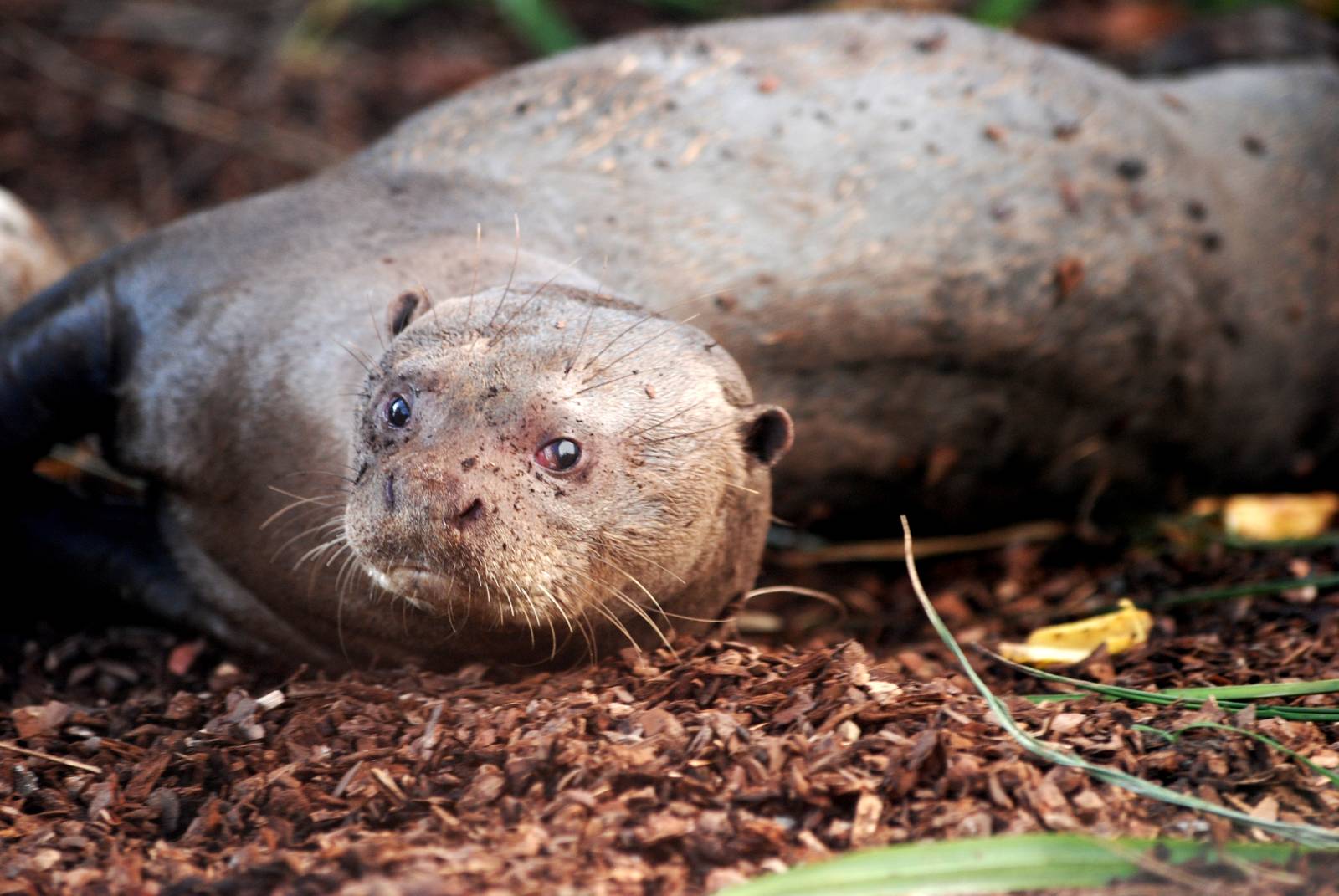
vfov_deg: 5.4
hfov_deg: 8.1
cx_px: 670
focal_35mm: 255
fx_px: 9496
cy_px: 448
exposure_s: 1/250
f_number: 4.8
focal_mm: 170
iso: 400
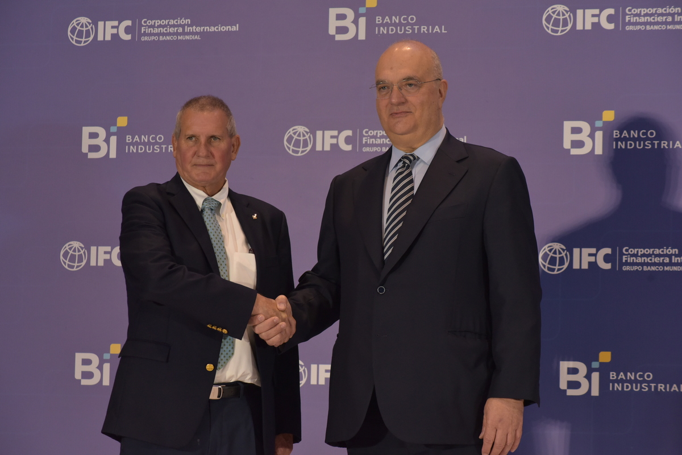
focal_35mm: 122
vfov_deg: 11.2
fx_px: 2311
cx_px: 341
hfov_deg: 16.8
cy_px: 228
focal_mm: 122
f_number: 8
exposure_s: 1/125
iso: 2500
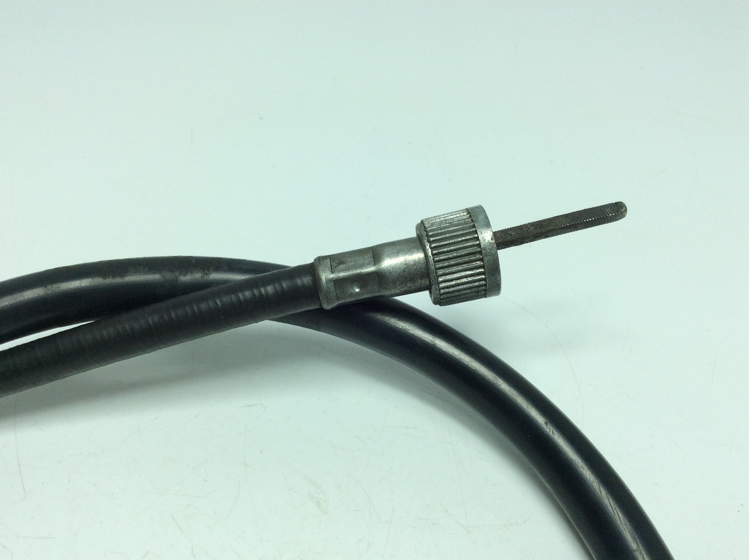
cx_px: 374
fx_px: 691
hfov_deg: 56.9
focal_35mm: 32
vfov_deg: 44.1
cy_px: 280
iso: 32
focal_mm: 3.3
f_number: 2.4
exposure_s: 1/525
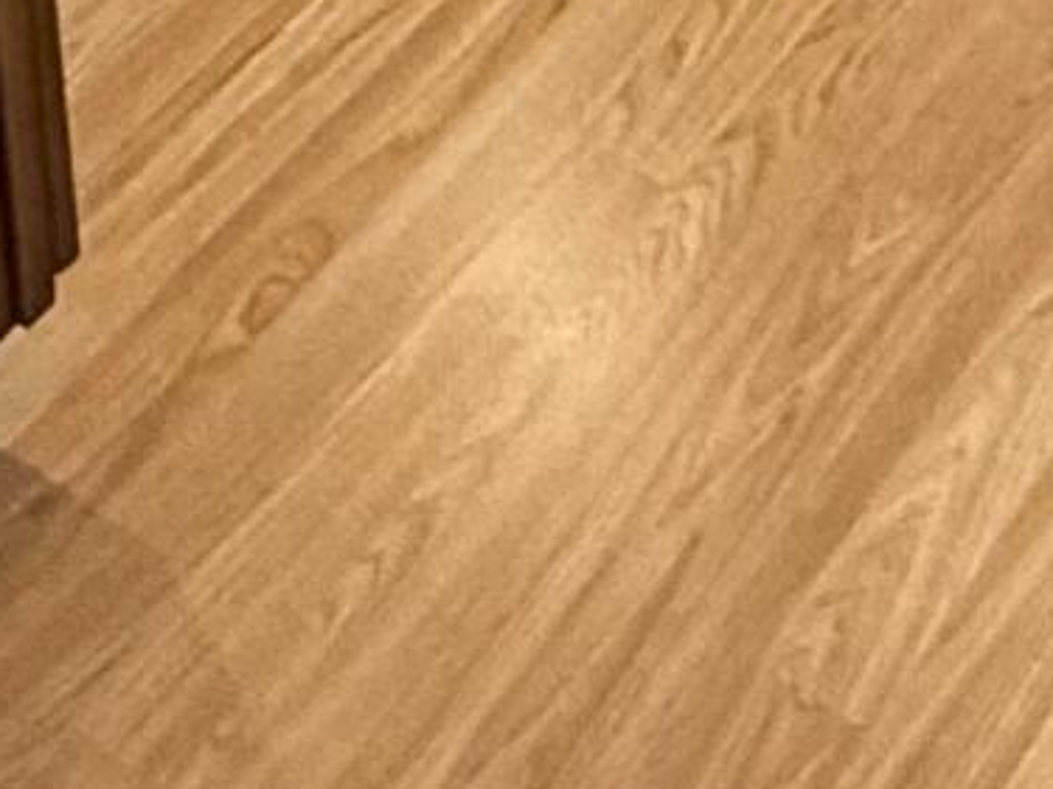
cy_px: -1584
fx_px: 3406
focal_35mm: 112
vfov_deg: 9.9
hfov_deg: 17.4
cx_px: 918
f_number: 2.2
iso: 320
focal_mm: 2.22
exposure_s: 1/99
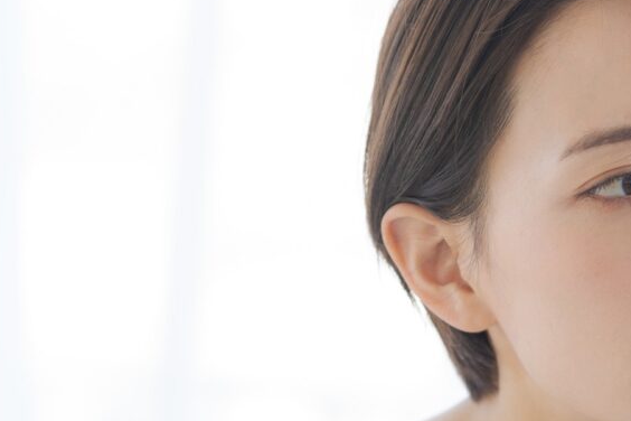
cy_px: 342
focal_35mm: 287
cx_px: 621
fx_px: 5030
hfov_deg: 7.2
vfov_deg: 4.8
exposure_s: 1/125
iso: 320
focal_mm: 135
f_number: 3.5
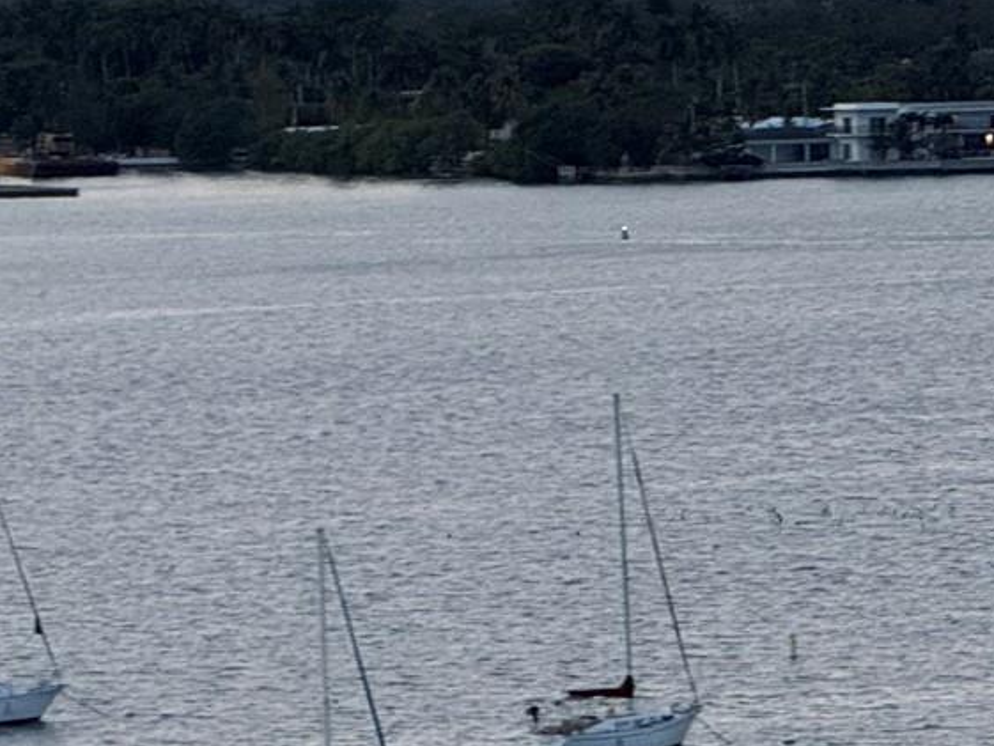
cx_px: -158
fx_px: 9823
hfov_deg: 5.8
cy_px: 236
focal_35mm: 342
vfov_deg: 4.3
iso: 200
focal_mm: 15.66
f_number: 2.8
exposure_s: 1/60
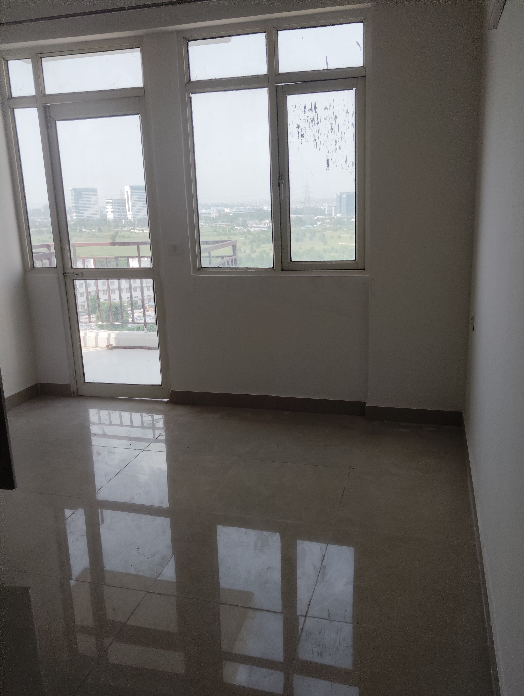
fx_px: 584
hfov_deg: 48.3
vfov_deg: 61.6
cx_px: 262
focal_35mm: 29
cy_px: 348
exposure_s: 1/603
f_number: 1.8
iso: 50
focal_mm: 4.25
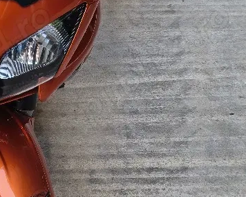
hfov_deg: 28.8
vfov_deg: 24.1
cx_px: 21
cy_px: 69
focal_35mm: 63
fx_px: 459
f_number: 1.8
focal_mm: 5.56
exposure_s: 1/100
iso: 184
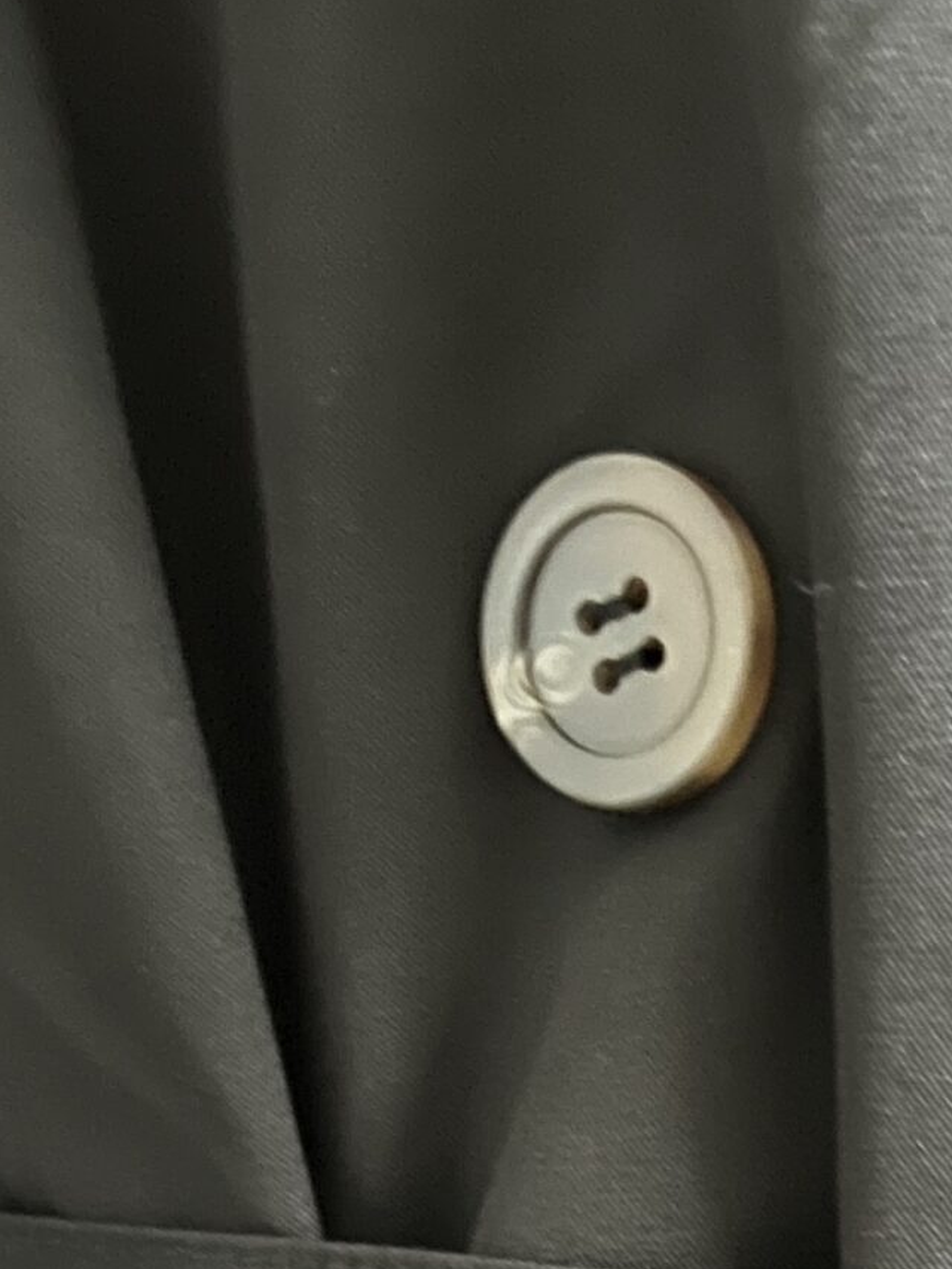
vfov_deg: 21.8
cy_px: 1764
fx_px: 2859
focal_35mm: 78
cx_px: 1321
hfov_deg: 17.4
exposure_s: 1/12
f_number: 1.6
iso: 640
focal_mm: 5.1
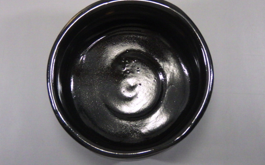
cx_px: 133
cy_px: 79
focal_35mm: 66
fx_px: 477
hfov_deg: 31.1
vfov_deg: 19.7
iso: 400
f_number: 4.6
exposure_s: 1/60
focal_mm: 11.1
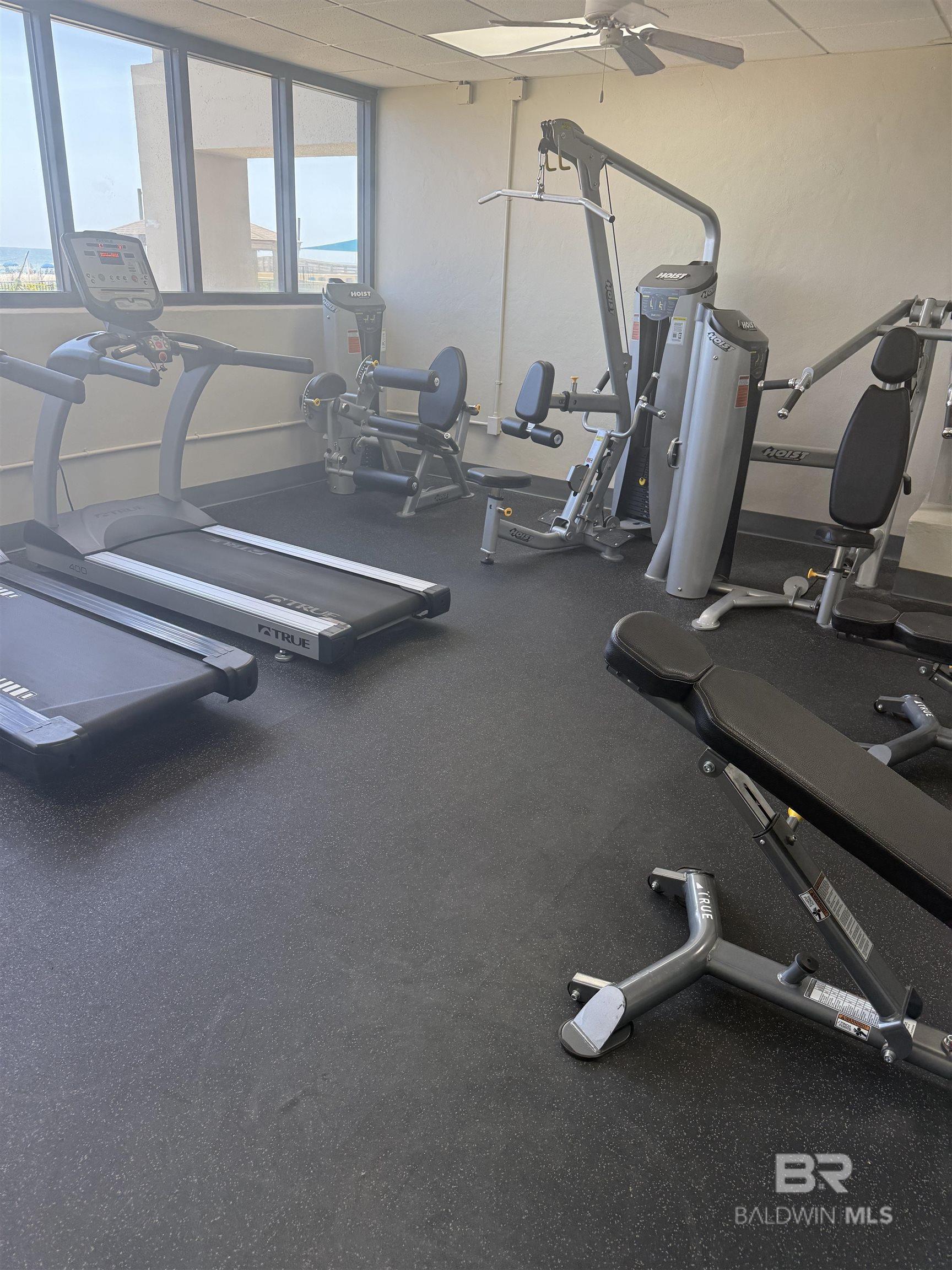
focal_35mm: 24
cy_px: 635
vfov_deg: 71.6
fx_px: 880
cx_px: 476
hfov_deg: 56.8
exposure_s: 1/206
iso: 125
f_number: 1.78
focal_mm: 6.76
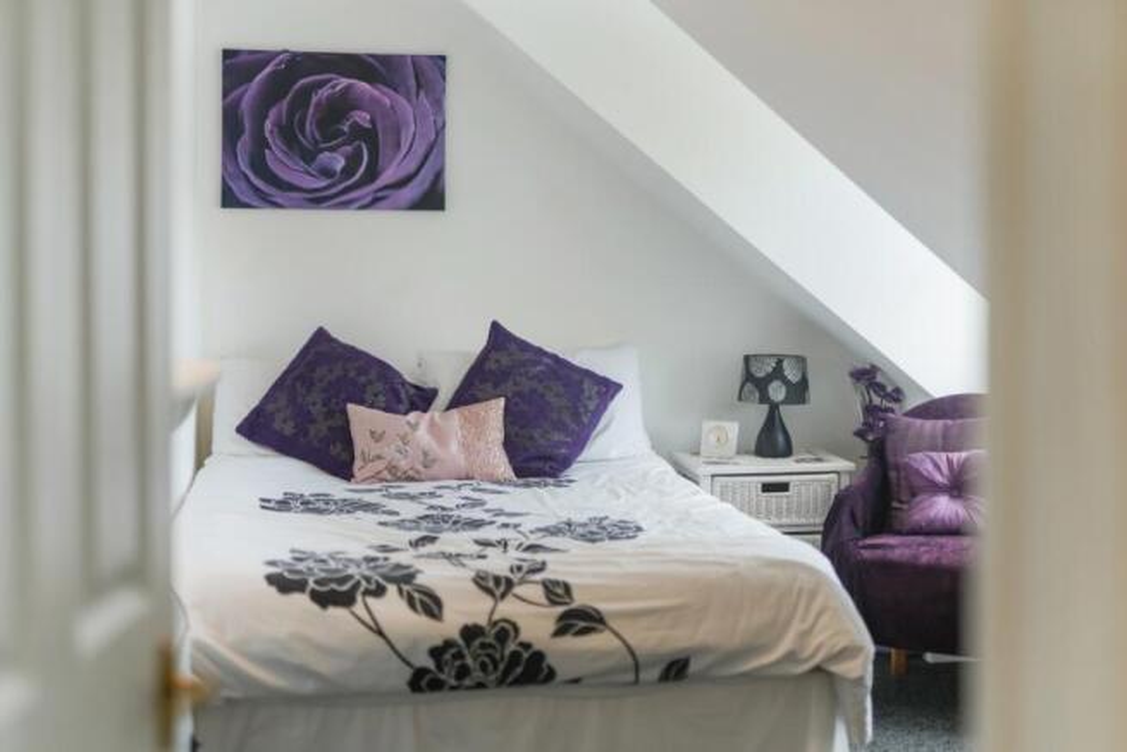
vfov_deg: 27.0
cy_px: 376
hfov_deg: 39.6
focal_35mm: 50
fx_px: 1566
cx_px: 564
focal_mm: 50
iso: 400
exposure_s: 1/1250
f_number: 1.4
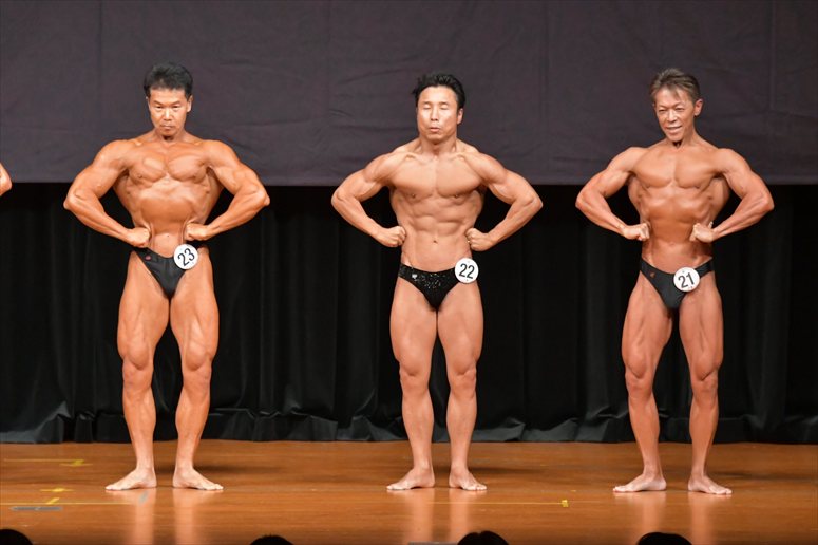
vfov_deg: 5.1
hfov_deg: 7.6
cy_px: 272
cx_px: 409
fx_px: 6132
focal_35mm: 270
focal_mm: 180
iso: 6400
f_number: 5.6
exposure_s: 1/400
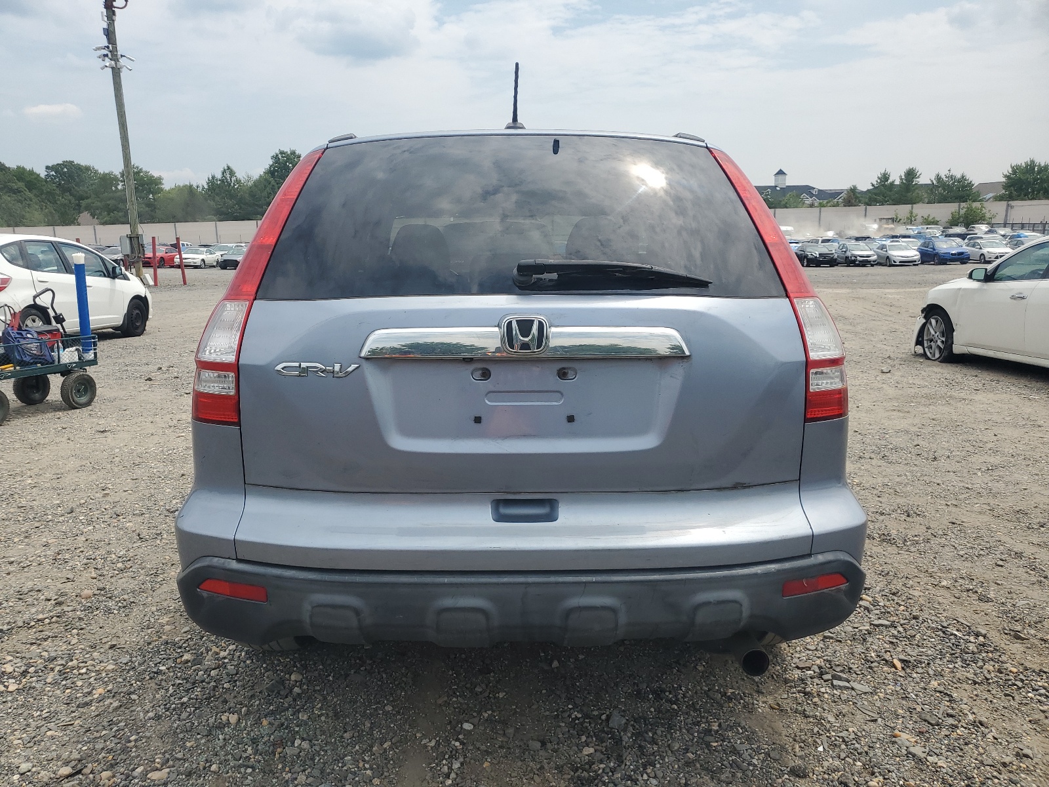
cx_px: 524
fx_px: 788
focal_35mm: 26
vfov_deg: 53.1
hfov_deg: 67.3
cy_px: 394
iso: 50
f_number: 1.5
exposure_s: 1/3333
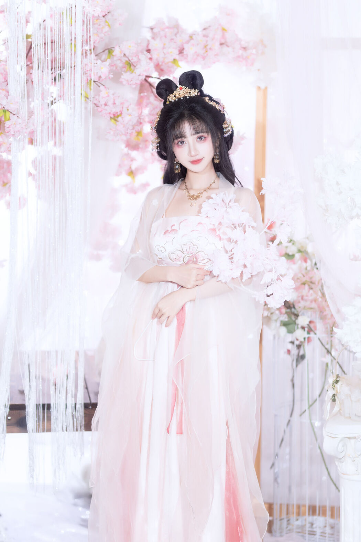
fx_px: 1278
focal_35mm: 85
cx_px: 180
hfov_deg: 16.1
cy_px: 271
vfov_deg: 23.9
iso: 200
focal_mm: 85
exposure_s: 1/400
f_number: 1.4
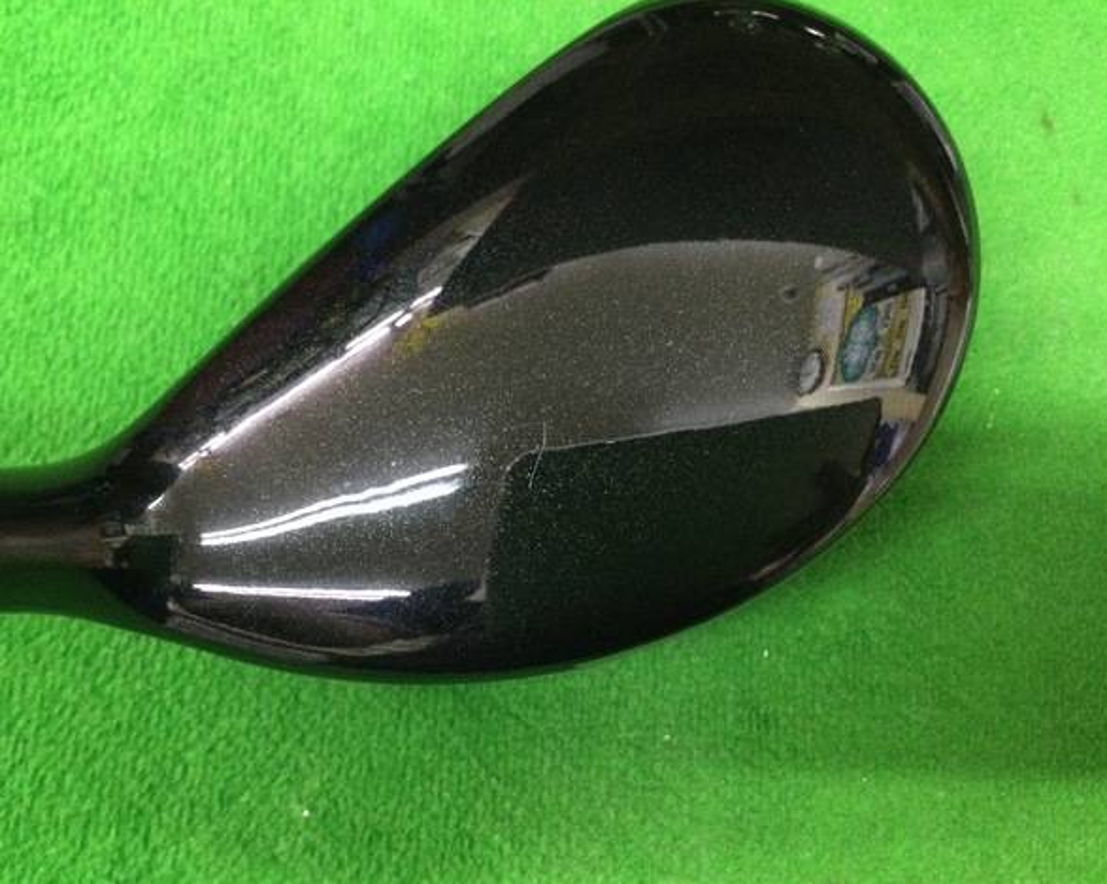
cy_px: 449
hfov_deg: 54.2
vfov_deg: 44.5
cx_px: 513
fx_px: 1081
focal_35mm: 33
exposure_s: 1/15
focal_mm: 3.3
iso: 200
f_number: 2.4
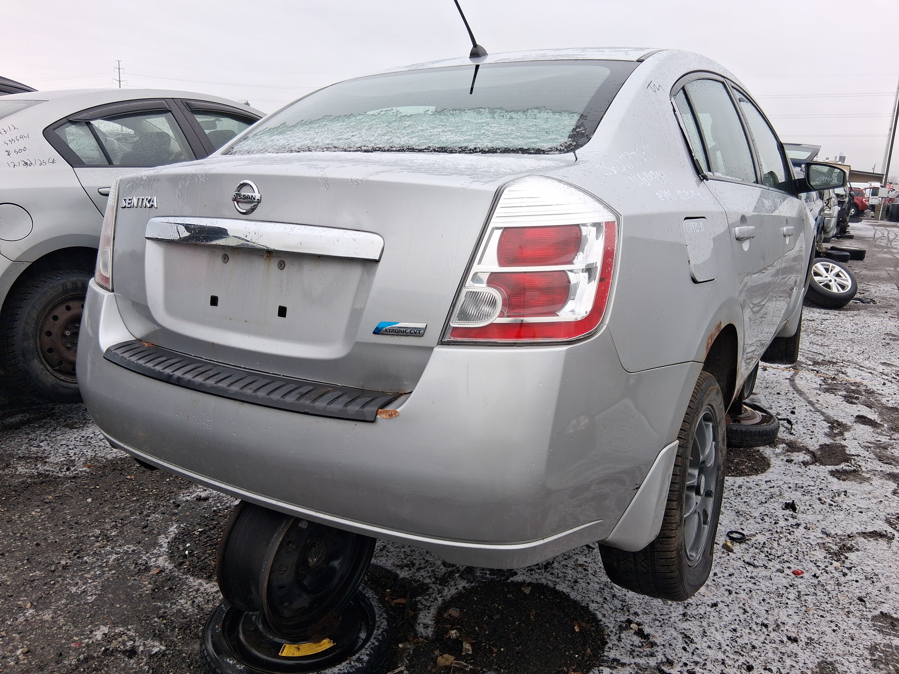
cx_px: 450
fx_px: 675
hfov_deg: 67.3
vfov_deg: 53.1
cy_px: 337
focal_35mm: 26
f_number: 1.8
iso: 50
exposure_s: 1/120
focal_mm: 3.98
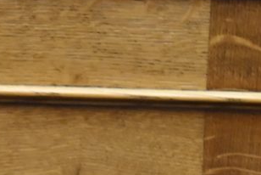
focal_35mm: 2391
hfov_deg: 0.9
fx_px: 17351
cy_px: 572
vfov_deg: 0.6
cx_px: -360
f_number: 6
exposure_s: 1/250
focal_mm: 360
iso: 3600
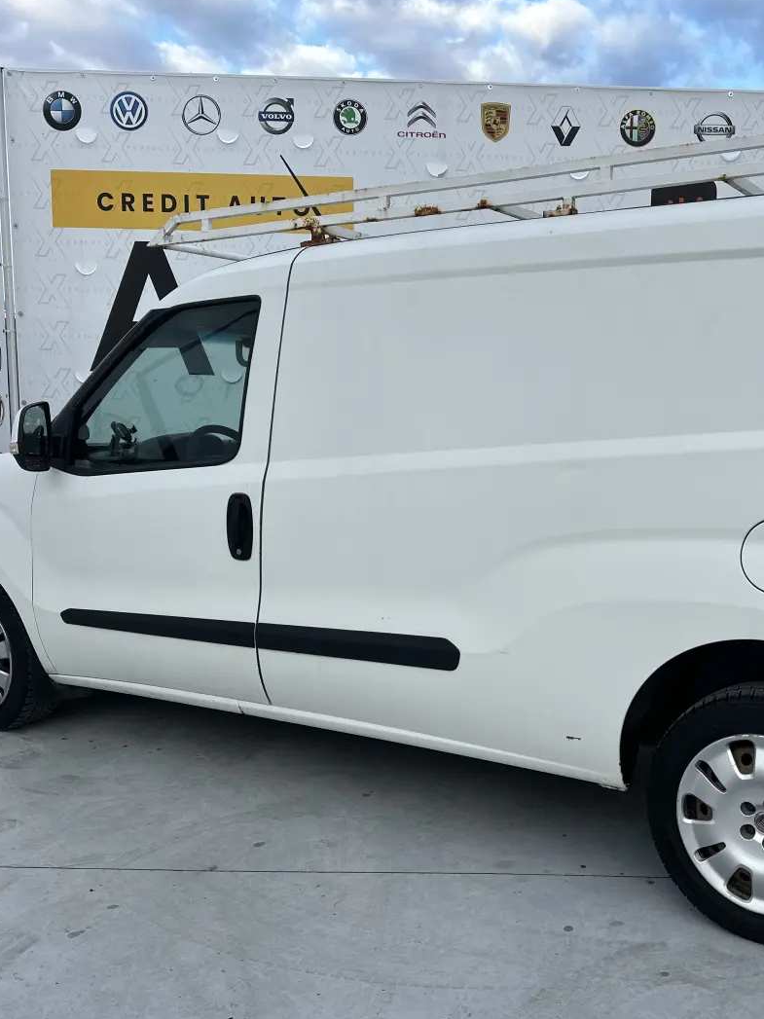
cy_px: 519
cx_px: 539
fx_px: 971
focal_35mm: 33
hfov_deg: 42.1
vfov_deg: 55.4
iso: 80
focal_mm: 6.86
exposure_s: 1/1473
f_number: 1.78
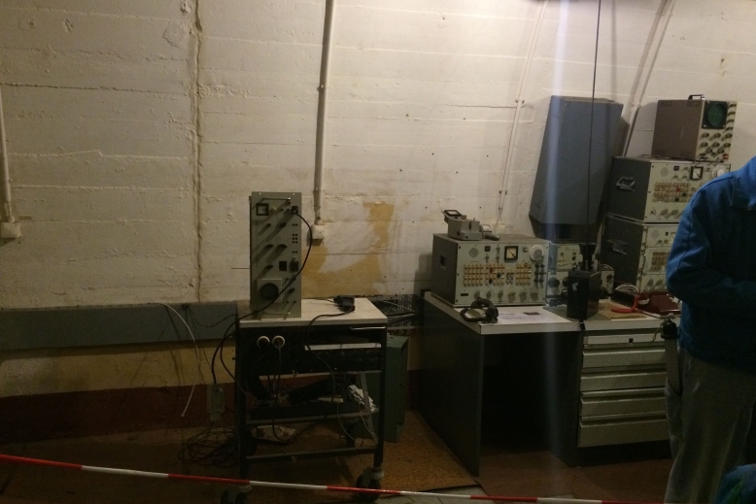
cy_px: 264
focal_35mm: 31
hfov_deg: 60.3
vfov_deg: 42.3
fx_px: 651
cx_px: 388
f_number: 2.2
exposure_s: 1/15
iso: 320
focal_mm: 4.15
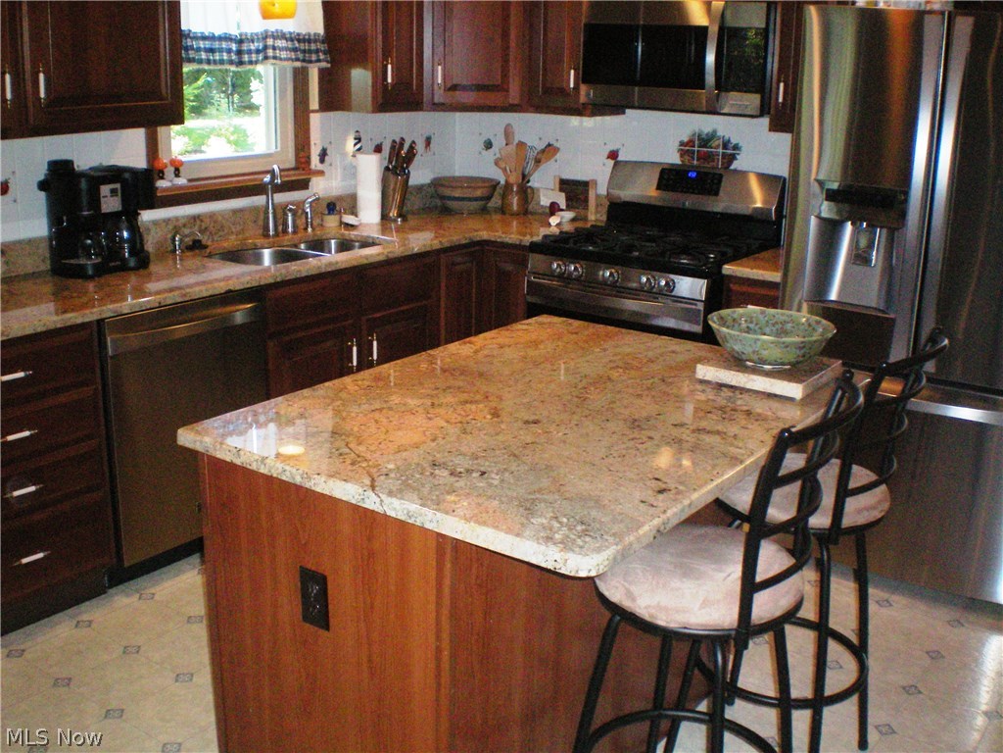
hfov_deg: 49.0
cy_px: 376
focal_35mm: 38
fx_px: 1101
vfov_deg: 37.7
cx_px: 502
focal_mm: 6.3
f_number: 4.6
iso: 400
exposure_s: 1/60
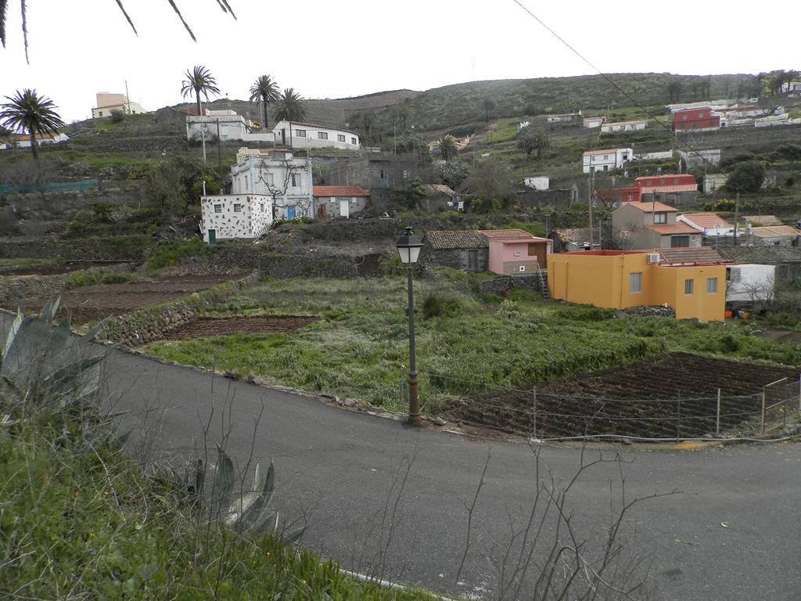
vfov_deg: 54.9
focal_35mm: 25
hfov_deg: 69.4
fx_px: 578
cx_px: 400
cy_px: 300
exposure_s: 1/640
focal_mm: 4.5
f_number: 3.1
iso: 80
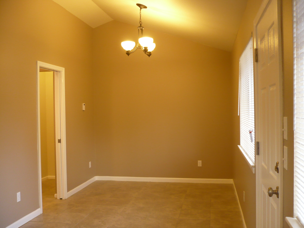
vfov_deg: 40.7
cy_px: 114
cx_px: 152
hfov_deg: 52.6
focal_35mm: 35
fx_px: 307
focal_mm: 5.8
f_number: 2.8
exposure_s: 1/25
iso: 200
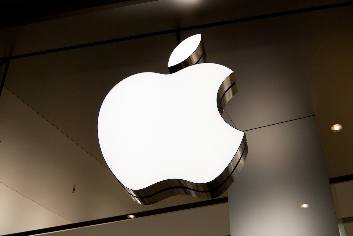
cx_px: 176
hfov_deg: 43.6
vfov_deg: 29.9
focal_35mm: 45
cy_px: 118
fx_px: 442
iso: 100
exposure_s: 1/125
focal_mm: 30
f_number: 5
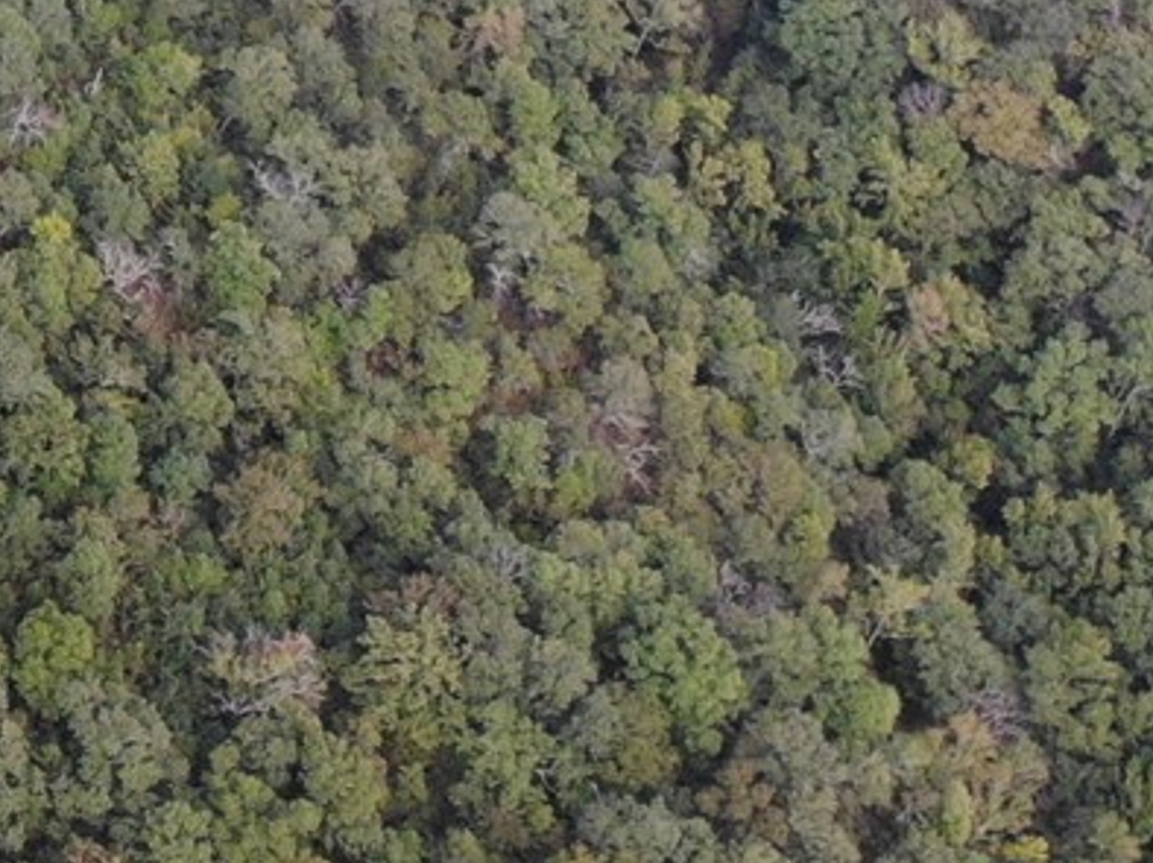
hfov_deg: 12.9
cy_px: -636
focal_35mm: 117
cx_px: -1598
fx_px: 3895
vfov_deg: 11.8
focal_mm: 4.5
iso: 100
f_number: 2.8
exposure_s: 1/71.3
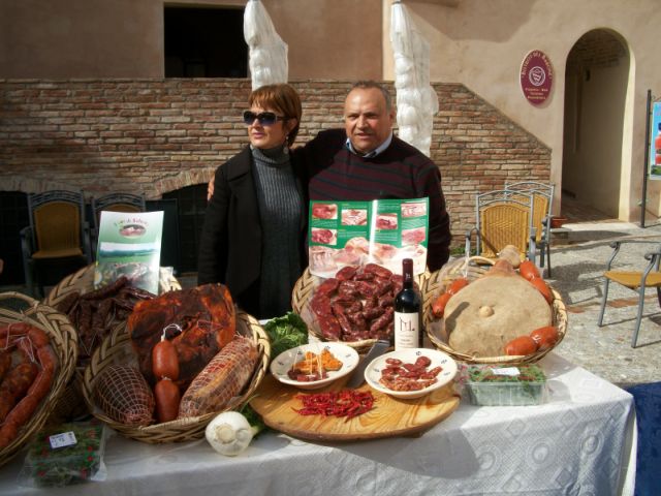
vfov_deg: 40.7
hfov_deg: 52.6
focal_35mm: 35
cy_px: 248
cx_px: 330
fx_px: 668
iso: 80
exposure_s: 1/400
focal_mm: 6.3
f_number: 5.6
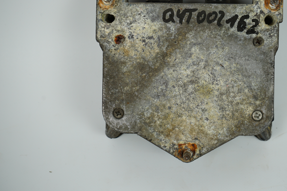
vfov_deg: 14.4
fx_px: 757
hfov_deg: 21.4
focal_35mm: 95
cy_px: 72
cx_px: 186
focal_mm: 70
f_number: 7.1
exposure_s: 1/200
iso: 200
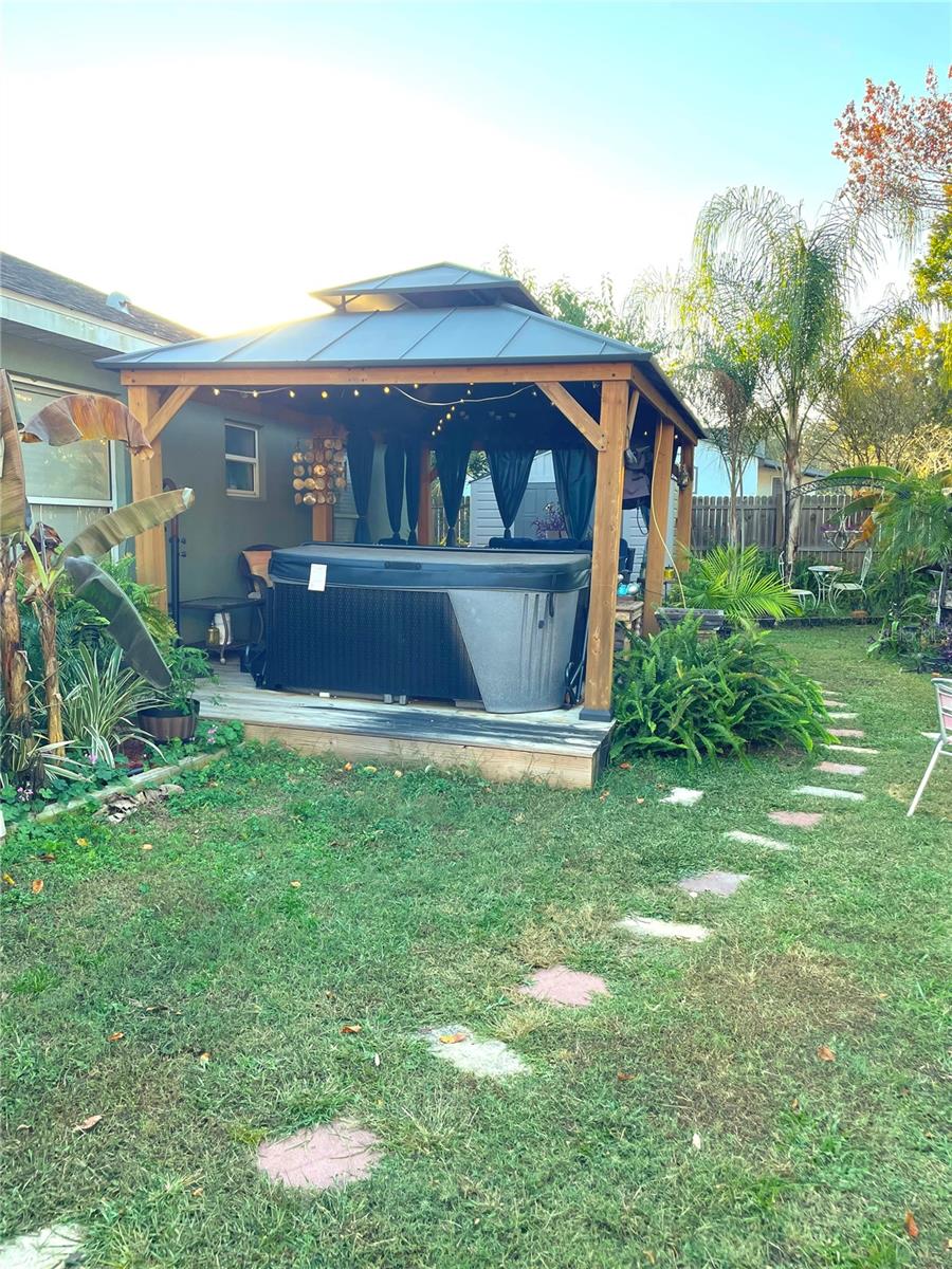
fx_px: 953
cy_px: 634
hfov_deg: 53.1
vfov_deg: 67.3
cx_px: 476
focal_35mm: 26
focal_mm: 4.2
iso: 50
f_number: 1.6
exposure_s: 1/467
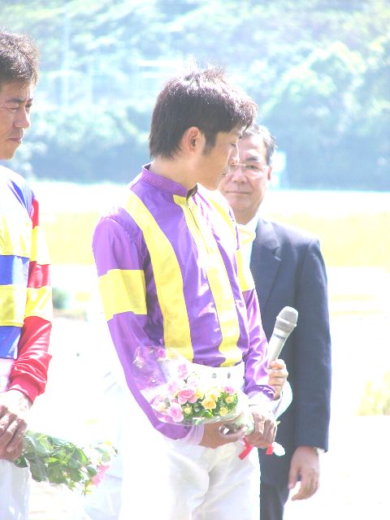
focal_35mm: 347
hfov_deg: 4.3
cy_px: 260
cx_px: 195
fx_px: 5213
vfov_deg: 5.7
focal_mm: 57.8
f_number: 5.6
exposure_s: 1/250
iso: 50
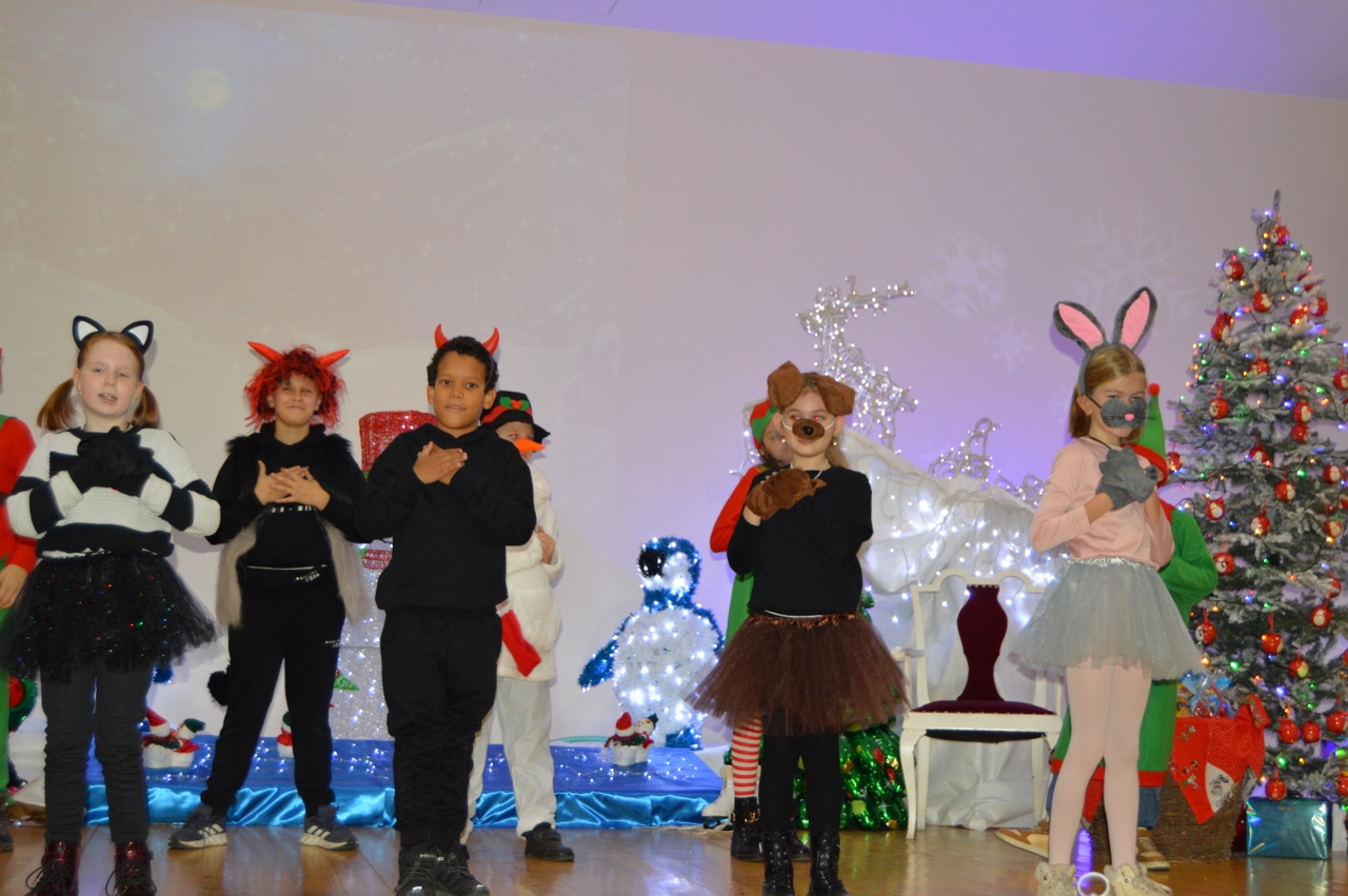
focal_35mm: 52
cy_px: 448
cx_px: 674
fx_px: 1964
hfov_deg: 37.9
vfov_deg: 25.7
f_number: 4.5
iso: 800
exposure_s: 1/60
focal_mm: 35
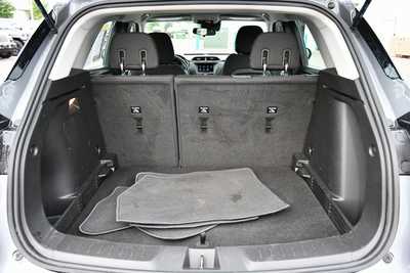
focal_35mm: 30
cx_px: 205
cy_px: 136
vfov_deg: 43.6
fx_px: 342
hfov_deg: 61.9
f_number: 5.6
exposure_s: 1/160
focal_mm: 20
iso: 800
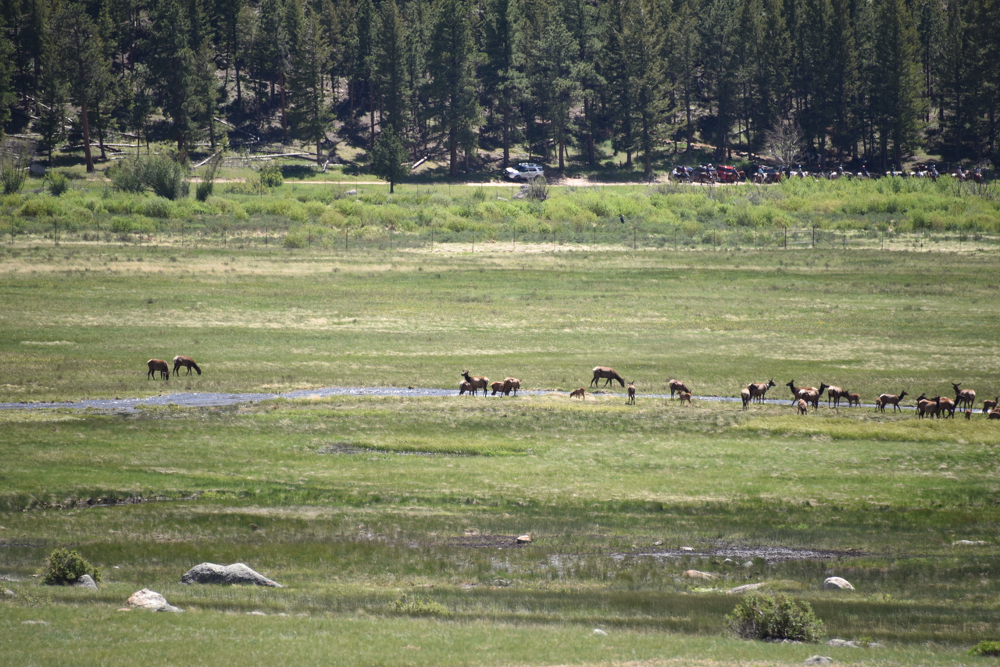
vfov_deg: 4.6
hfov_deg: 6.9
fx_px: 8335
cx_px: 500
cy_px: 334
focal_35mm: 300
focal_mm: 300
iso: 280
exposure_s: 1/640
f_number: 5.6
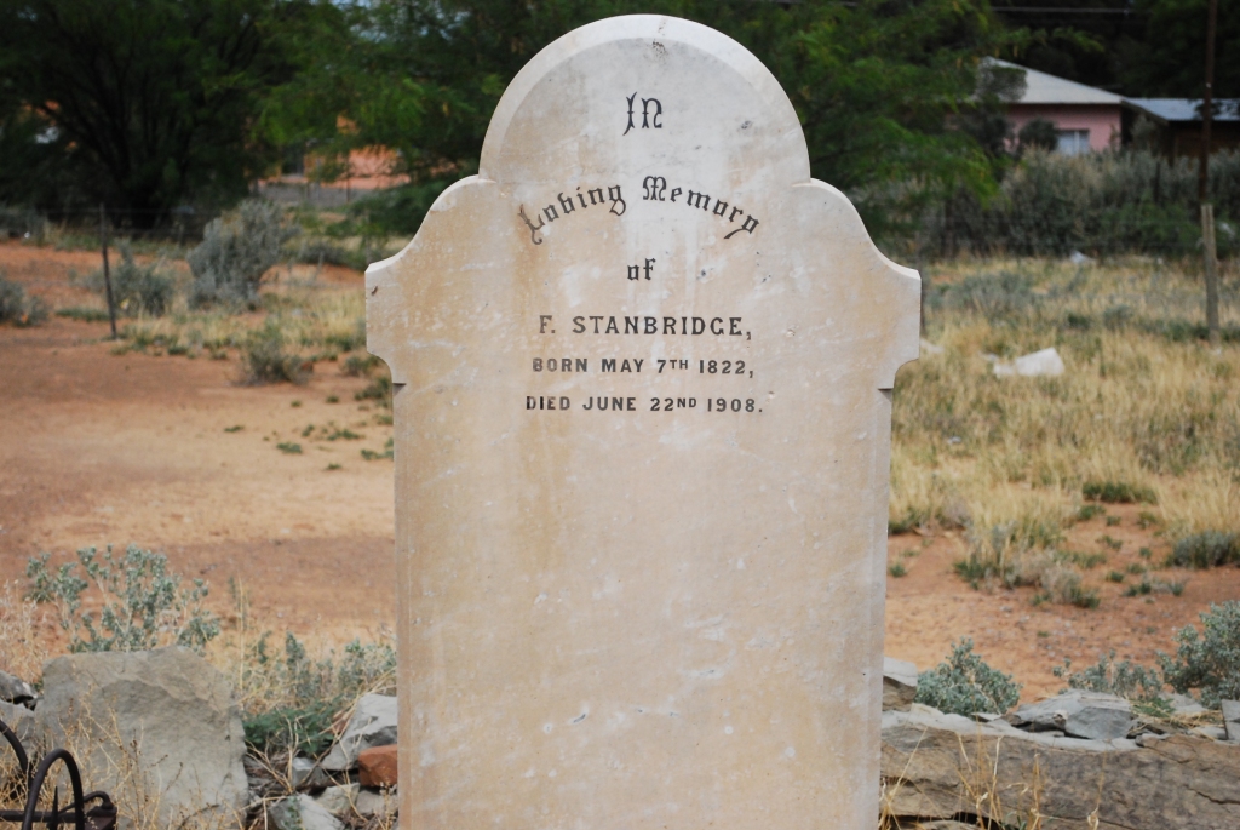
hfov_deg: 24.6
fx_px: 2844
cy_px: 415
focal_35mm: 82
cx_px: 620
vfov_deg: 16.6
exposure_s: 1/4000
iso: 800
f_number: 5.6
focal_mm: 55
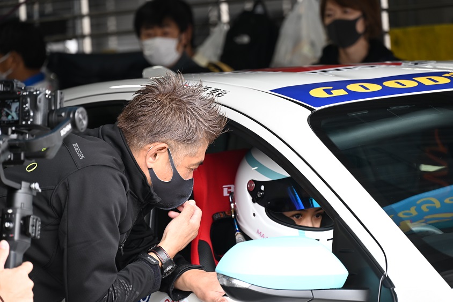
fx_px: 2517
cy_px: 151
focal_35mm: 200
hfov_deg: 10.3
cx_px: 226
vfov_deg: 6.9
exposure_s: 1/200
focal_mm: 200
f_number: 6.3
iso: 800
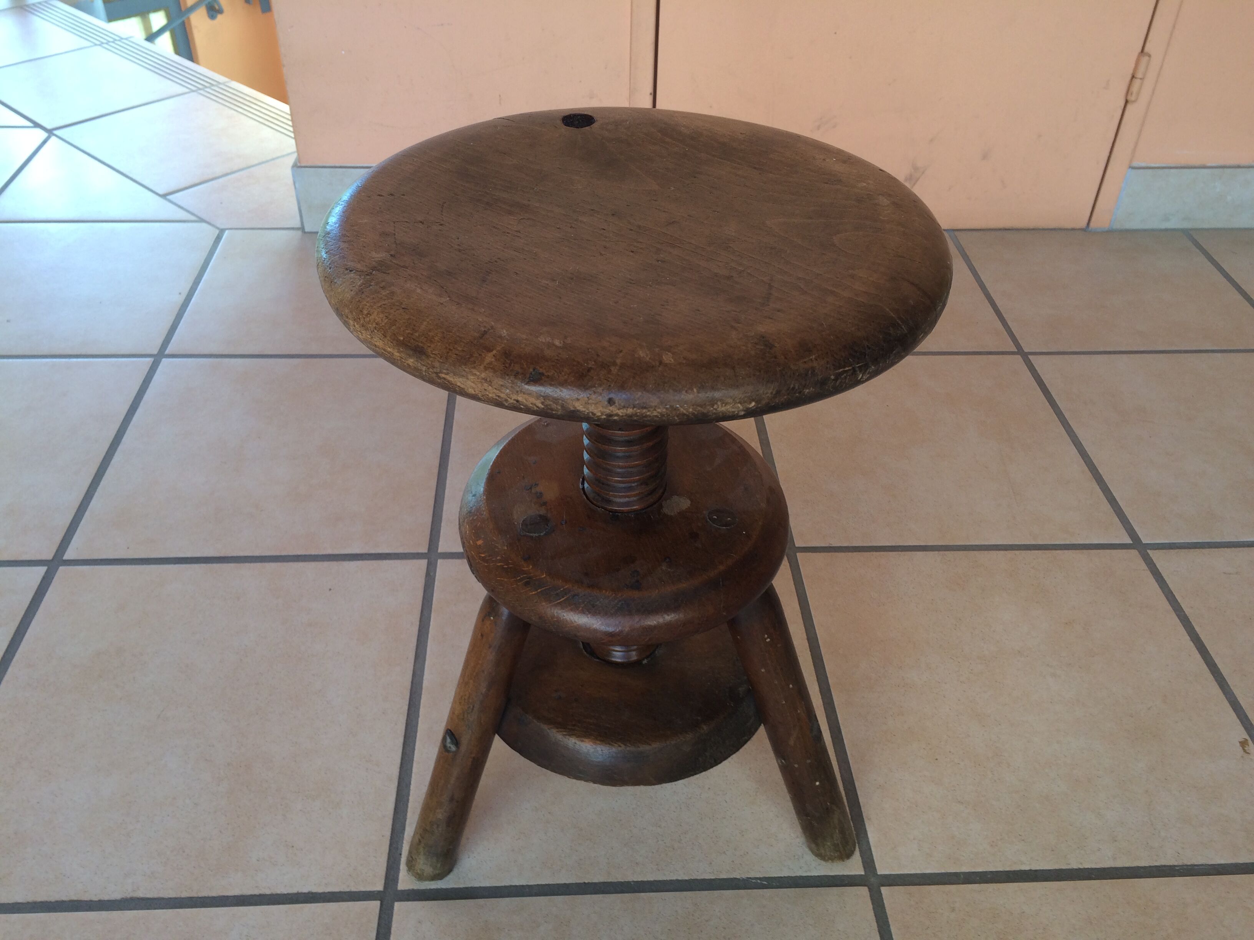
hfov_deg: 61.7
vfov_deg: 48.2
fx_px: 1051
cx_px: 627
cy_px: 470
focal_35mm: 29
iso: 32
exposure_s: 1/33
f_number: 2.2
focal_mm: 4.15
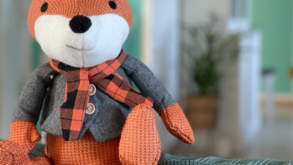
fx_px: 606
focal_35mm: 78
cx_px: 121
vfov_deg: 15.5
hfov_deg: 27.1
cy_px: 60
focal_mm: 6
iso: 250
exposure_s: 1/75
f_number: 2
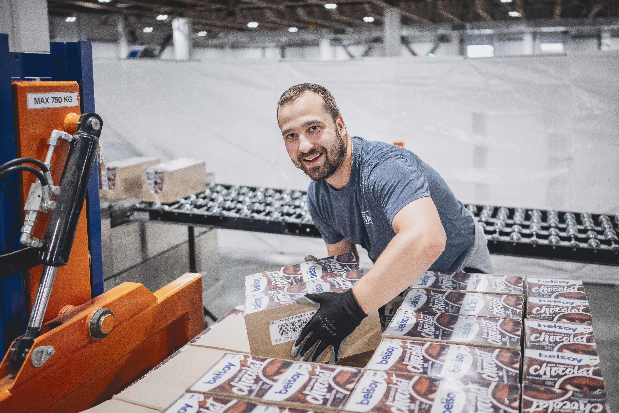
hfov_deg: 54.4
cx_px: 310
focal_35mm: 35
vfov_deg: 37.9
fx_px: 602
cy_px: 206
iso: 1600
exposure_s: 1/640
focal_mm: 35
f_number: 1.8
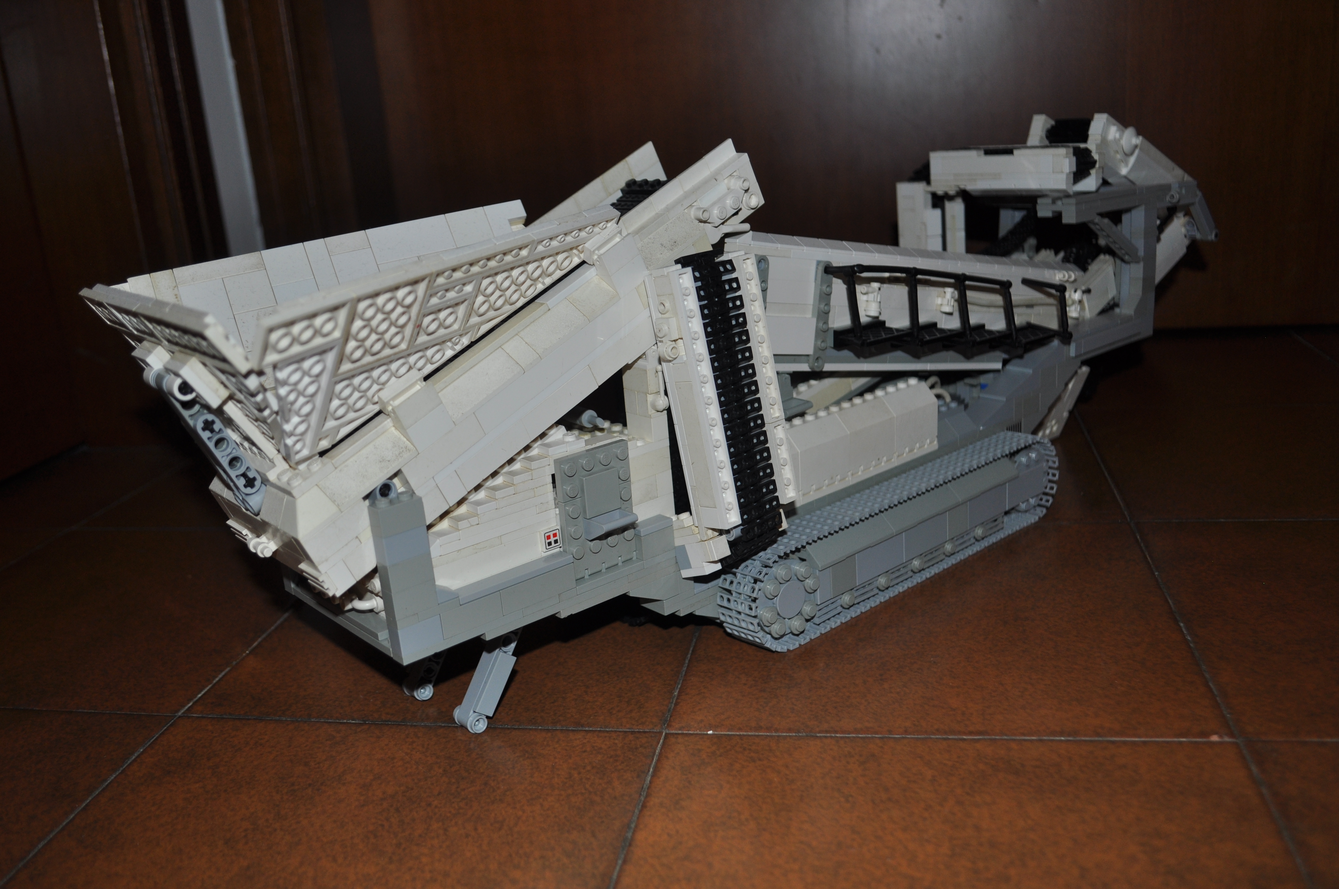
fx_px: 1226
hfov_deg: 57.3
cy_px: 444
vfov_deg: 39.9
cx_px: 670
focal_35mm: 33
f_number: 3.8
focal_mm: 22
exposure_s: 1/60
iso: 250
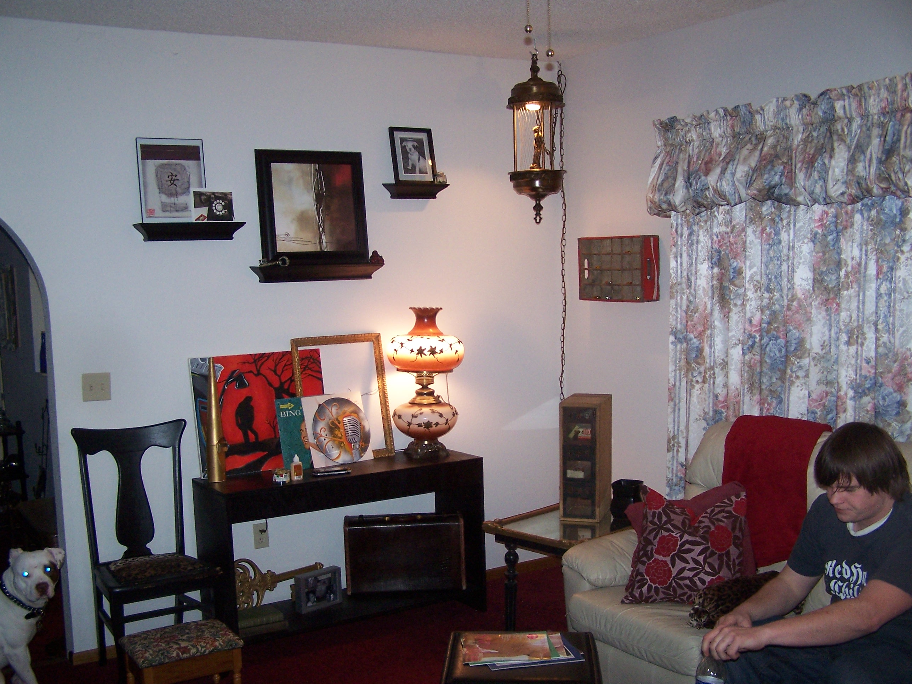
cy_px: 342
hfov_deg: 49.0
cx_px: 456
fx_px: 1001
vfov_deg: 37.7
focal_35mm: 38
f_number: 2.8
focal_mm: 6.3
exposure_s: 1/60
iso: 140
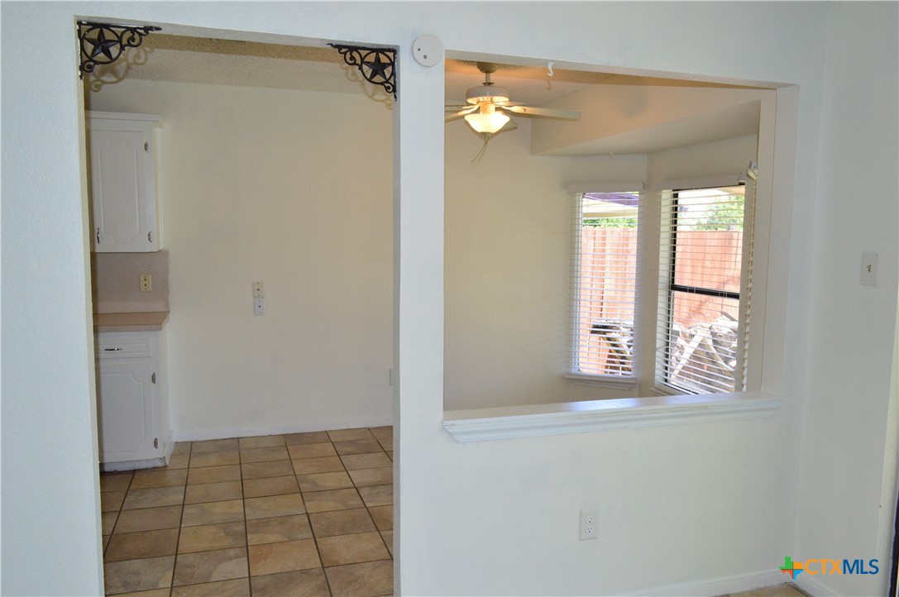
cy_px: 298
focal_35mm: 27
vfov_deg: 47.8
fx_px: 673
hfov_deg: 67.4
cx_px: 450
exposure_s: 1/200
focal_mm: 18
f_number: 7.1
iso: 800
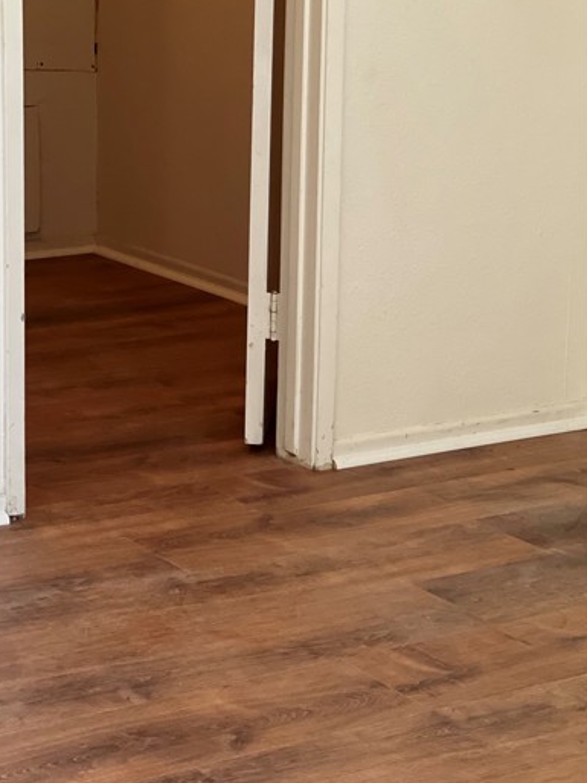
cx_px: 224
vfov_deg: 20.4
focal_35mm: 96
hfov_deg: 15.4
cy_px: 348
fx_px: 2170
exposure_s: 1/40
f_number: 2.8
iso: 320
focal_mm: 9
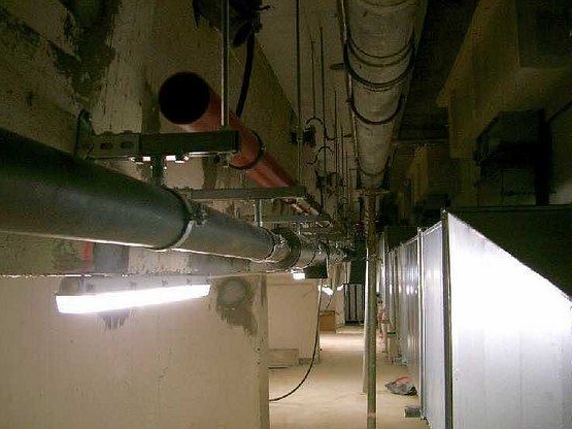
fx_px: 661
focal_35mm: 40
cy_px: 227
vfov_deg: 35.9
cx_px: 279
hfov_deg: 46.8
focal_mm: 7.6
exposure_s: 1/20
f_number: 2.6
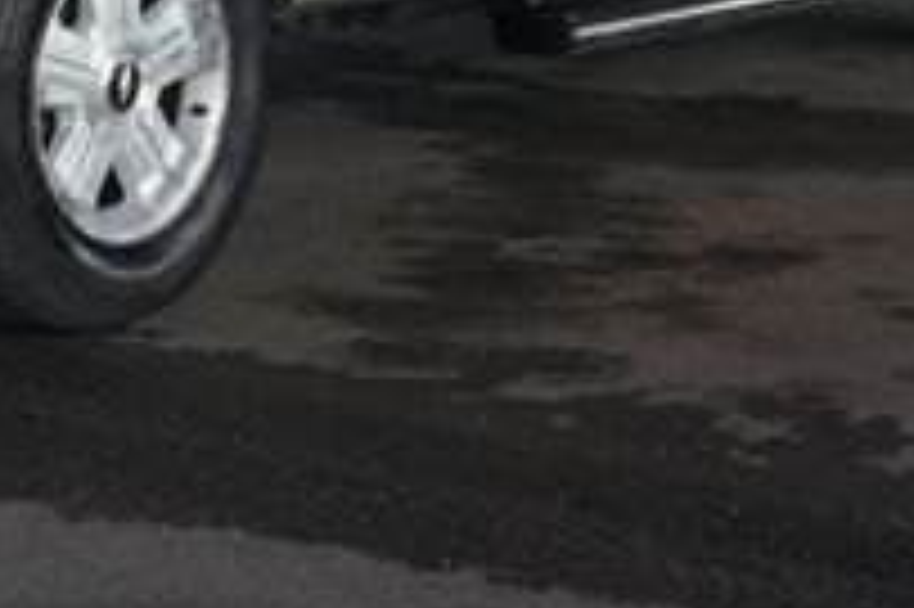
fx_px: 3602
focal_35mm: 142
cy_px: -212
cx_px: 198
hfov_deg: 14.4
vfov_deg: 9.5
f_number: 4
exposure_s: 1/160
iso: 1600
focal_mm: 30
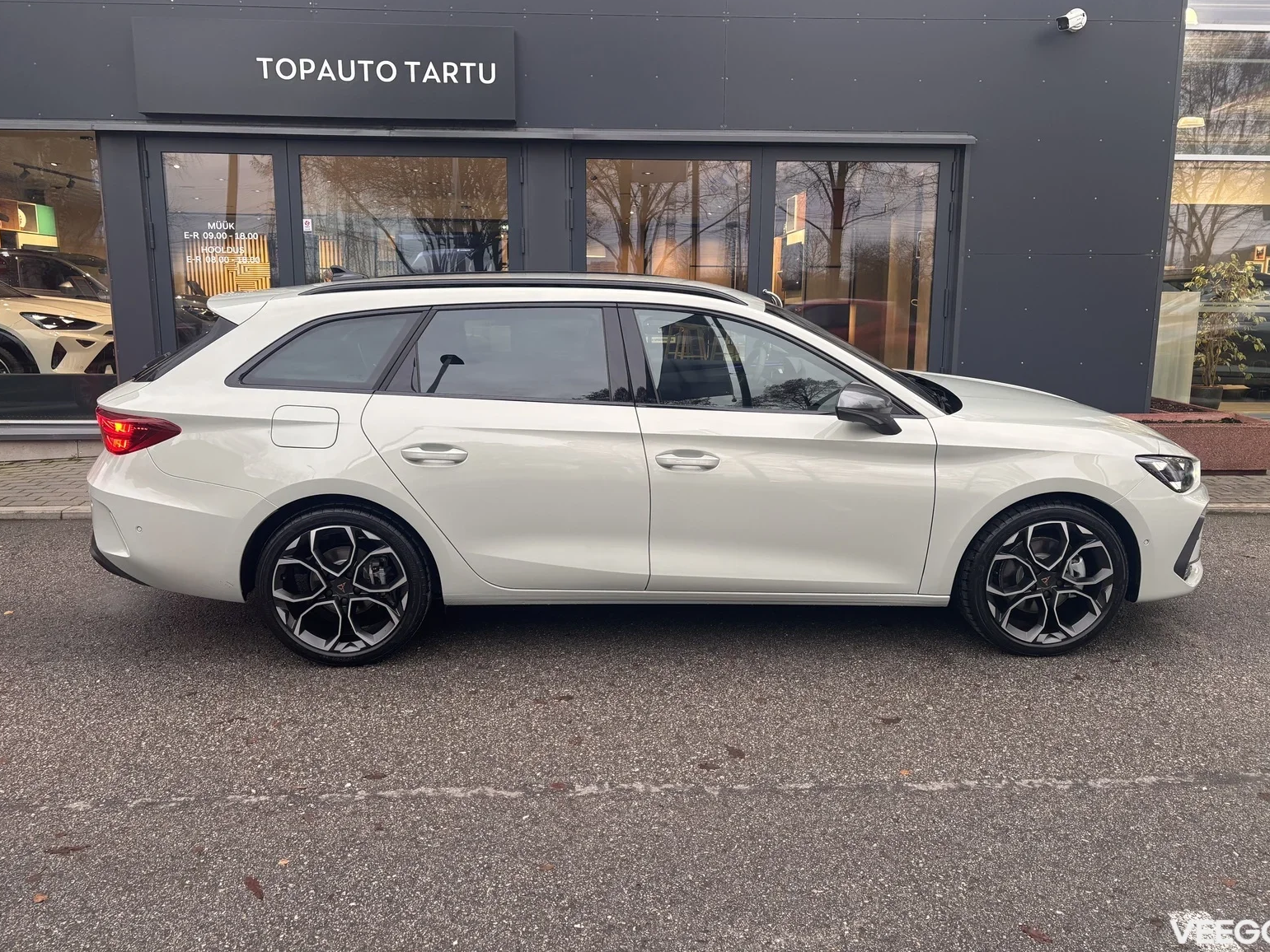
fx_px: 991
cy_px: 460
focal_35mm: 27
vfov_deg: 51.4
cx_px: 637
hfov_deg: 65.3
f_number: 1.6
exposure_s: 1/121
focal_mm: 5.96
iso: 100
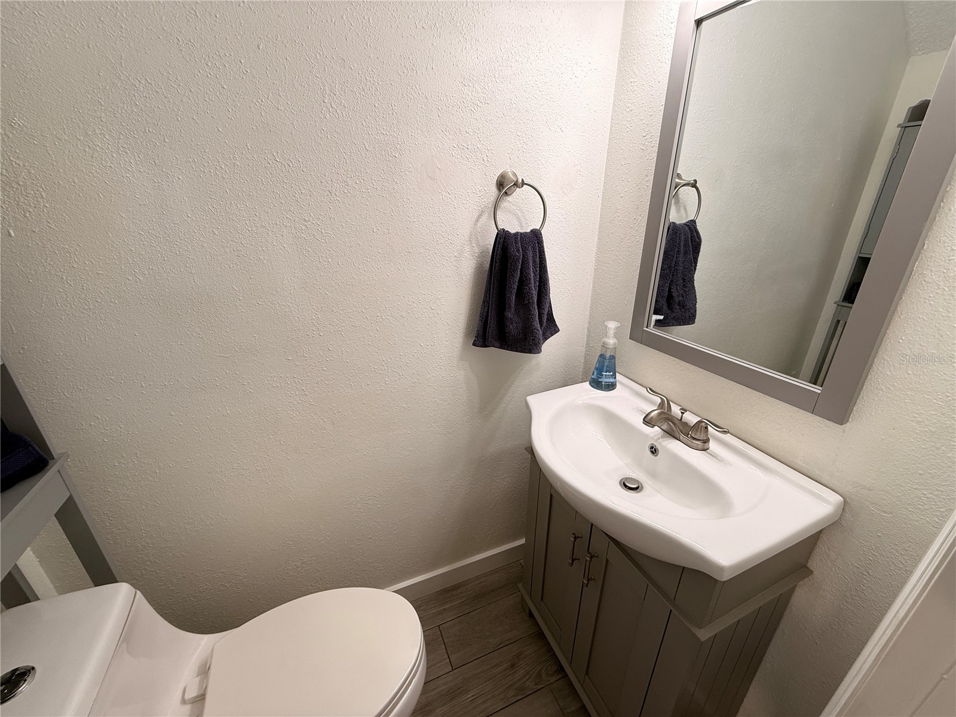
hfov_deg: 102.1
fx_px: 387
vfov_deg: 85.7
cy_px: 358
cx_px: 478
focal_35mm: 14
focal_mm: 2.22
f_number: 2.2
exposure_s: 1/120
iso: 80
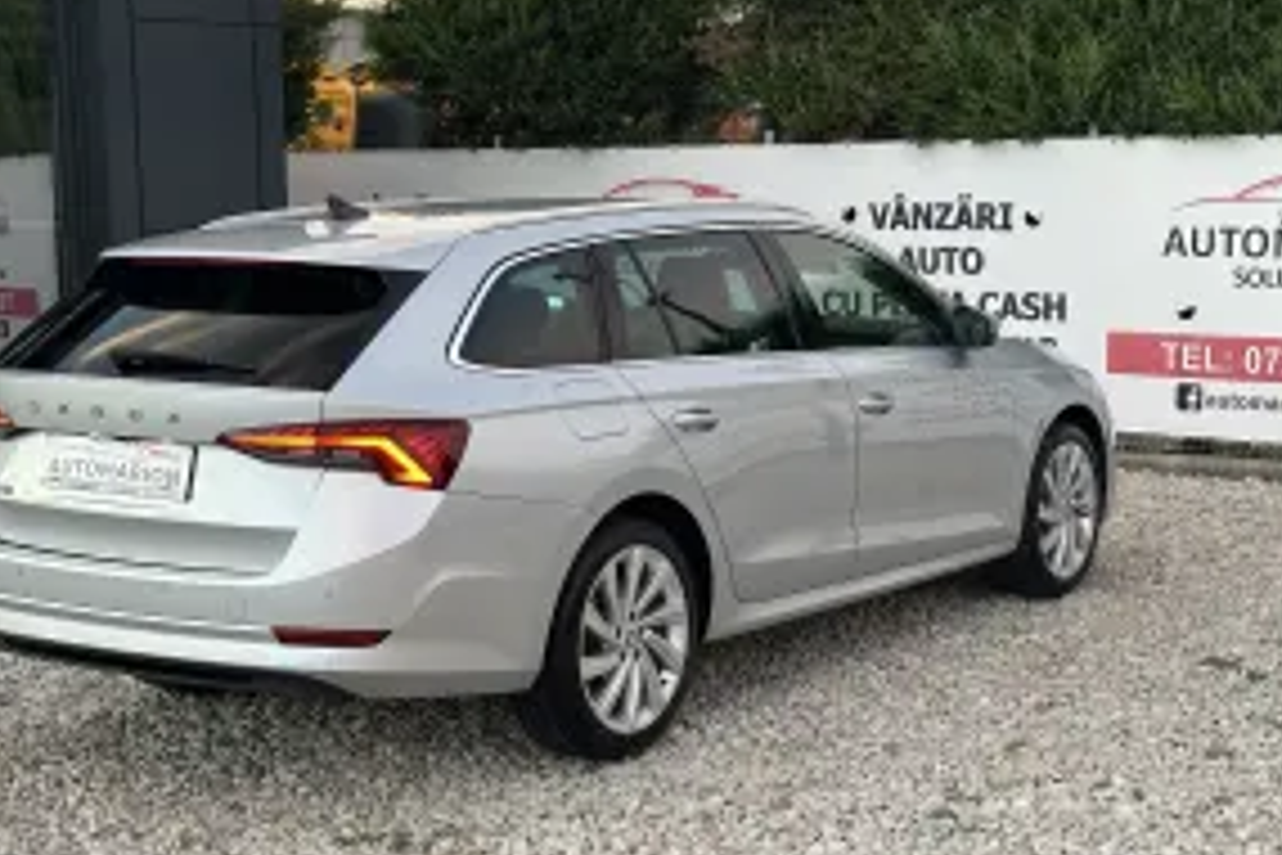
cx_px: 684
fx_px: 2243
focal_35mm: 63
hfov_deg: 31.9
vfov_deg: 21.6
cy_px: 450
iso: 80
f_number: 1.78
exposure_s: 1/109
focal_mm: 6.86
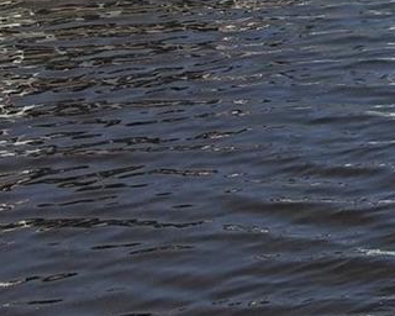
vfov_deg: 11.0
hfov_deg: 13.2
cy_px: -127
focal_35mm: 136
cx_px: 627
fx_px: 1590
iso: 102
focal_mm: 10.57
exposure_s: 1/3000
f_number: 2.8
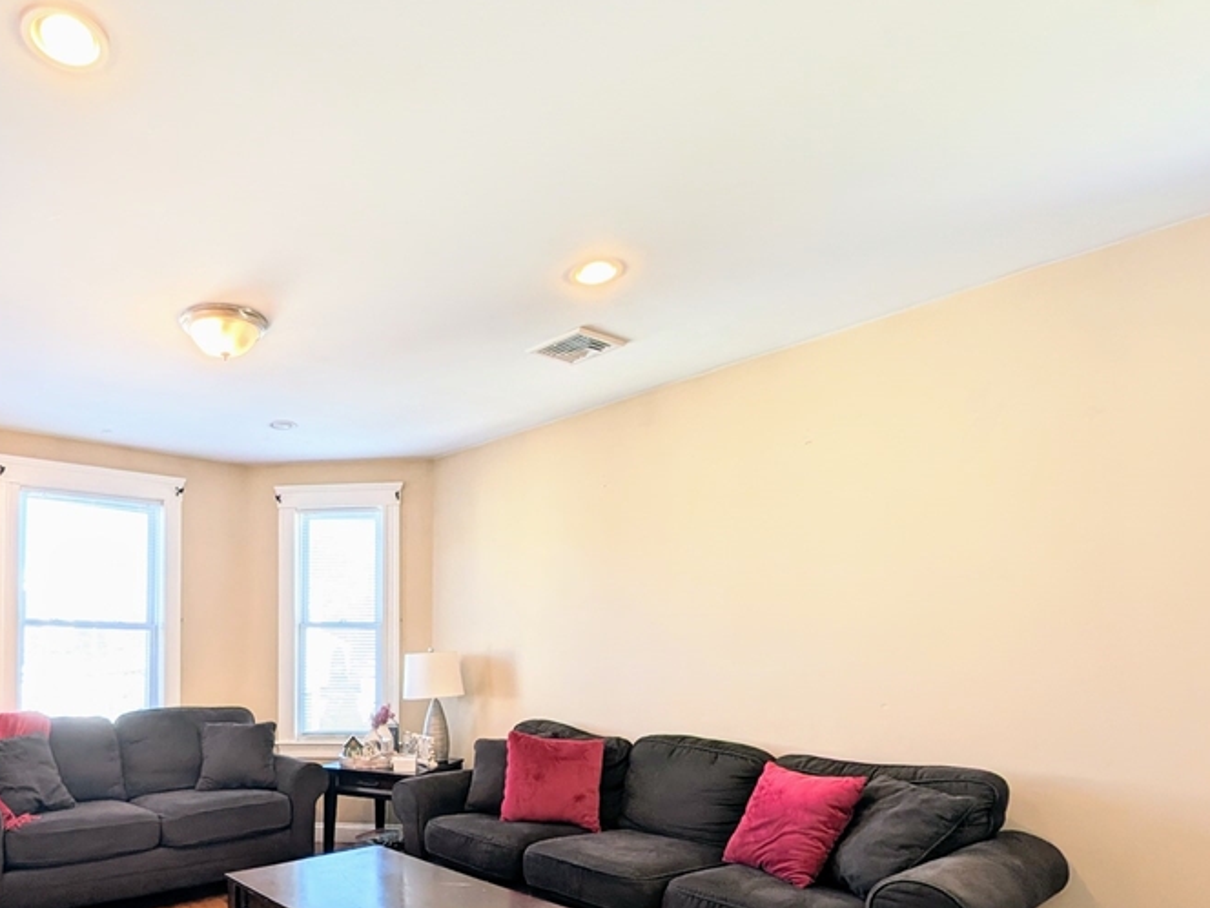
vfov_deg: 63.2
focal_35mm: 20
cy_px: 647
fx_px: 699
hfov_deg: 78.3
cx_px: 377
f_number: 2.2
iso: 61
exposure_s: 1/58.9
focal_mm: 1.95
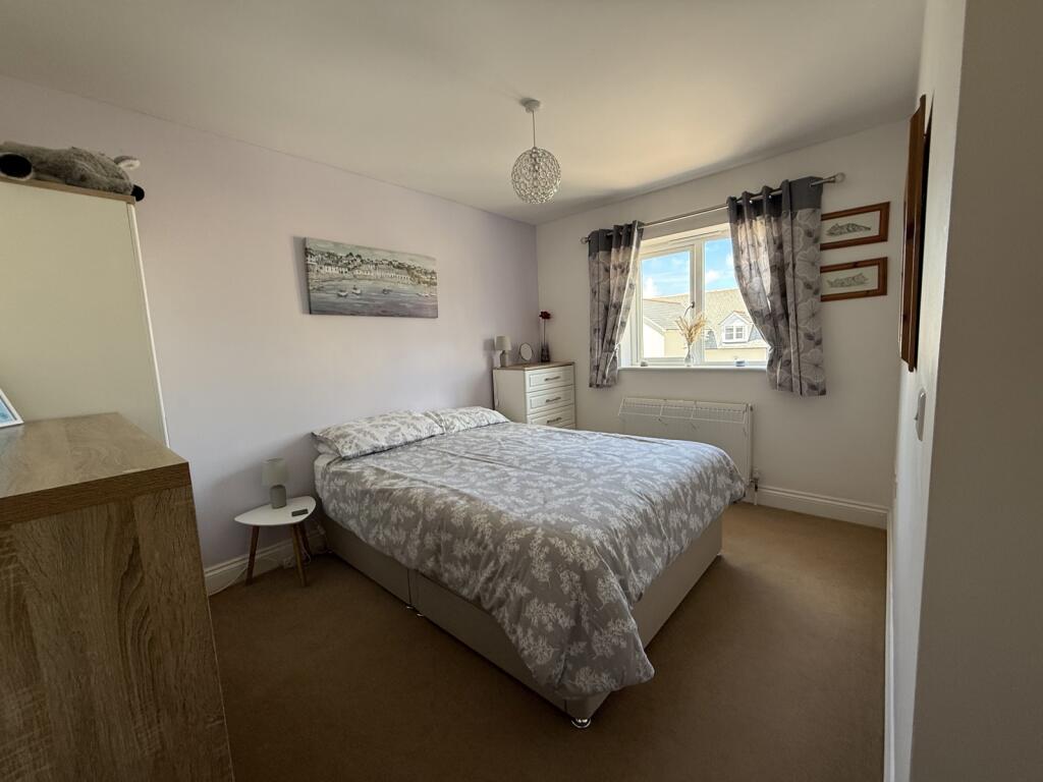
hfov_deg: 102.1
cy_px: 391
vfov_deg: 85.7
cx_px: 522
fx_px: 422
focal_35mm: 14
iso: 80
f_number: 2.2
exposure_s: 1/99
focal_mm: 2.22
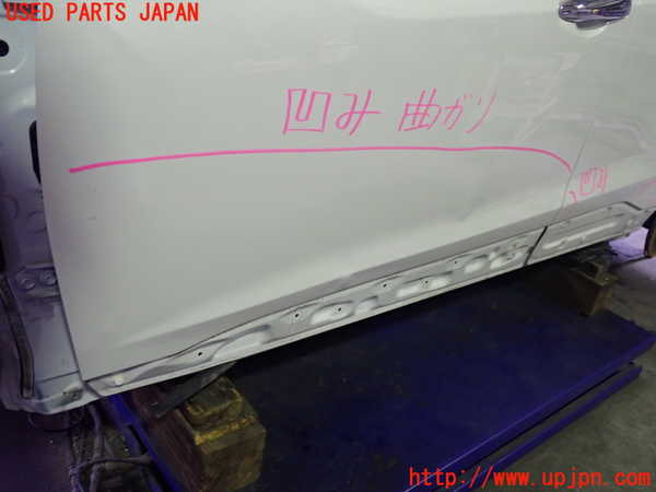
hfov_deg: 60.0
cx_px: 328
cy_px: 246
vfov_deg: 46.8
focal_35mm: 30
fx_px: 569
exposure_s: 1/30
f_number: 2.3
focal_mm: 5.4
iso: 320
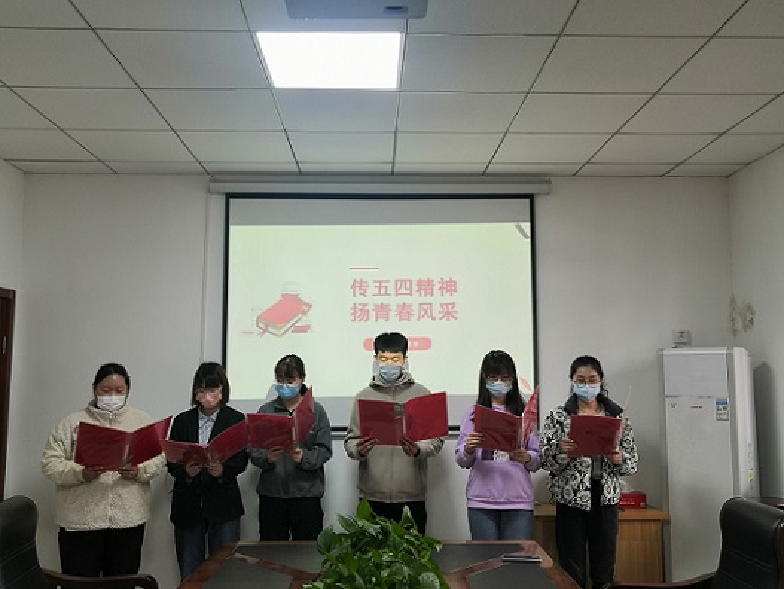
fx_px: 748
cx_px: 392
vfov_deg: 43.0
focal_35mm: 33
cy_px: 294
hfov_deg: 55.3
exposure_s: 1/50
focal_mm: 3.95
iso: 125
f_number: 1.8
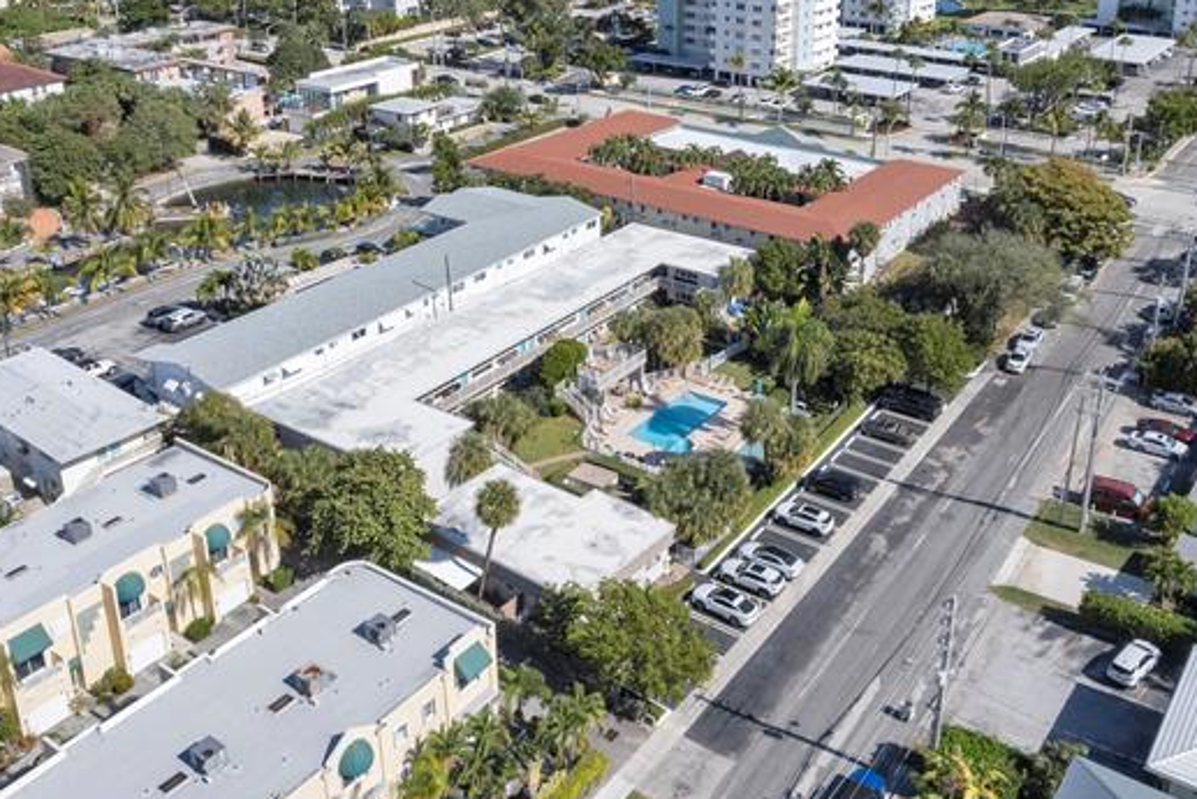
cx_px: 653
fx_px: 1131
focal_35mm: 34
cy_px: 218
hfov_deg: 55.7
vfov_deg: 38.1
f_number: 2.8
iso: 120
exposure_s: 1/4000
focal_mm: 8.38
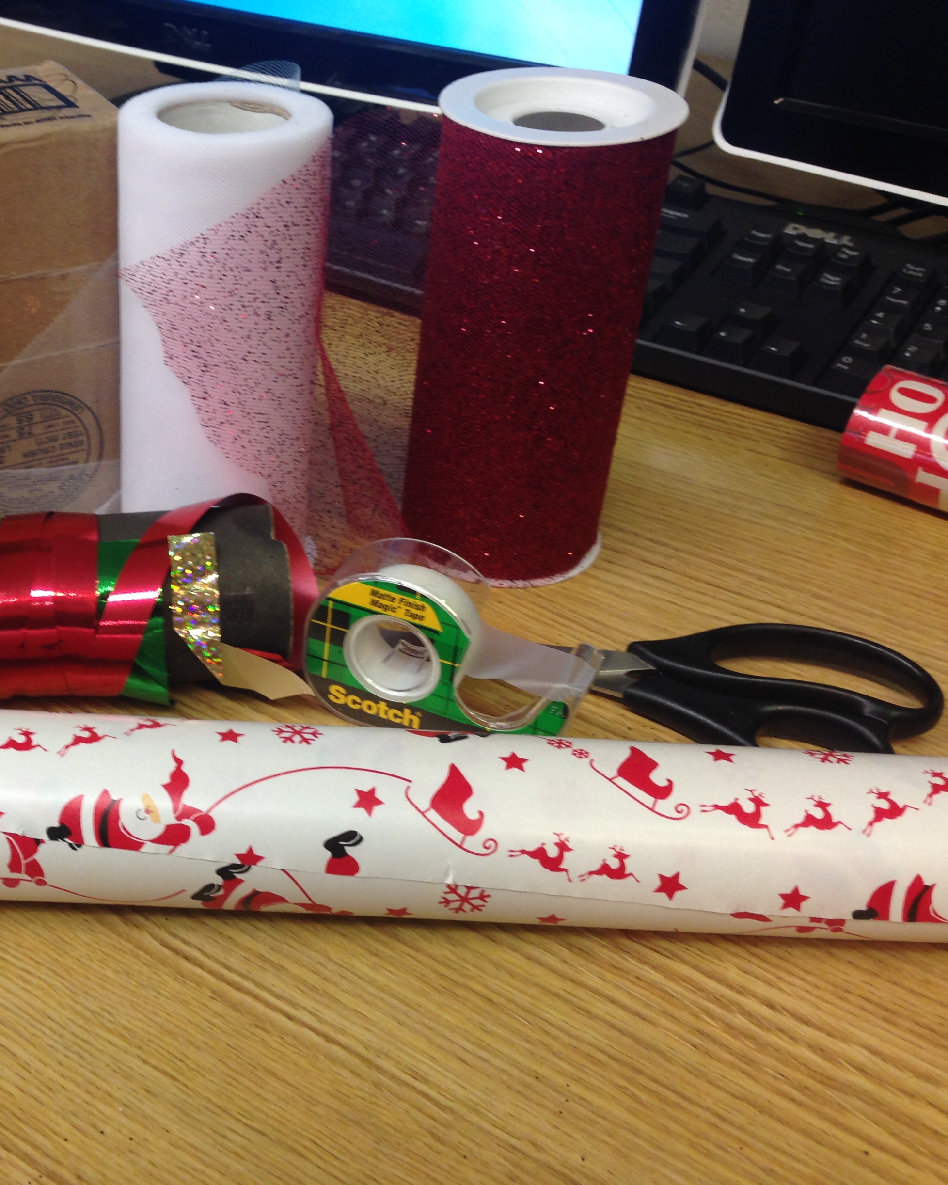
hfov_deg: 33.7
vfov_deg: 42.9
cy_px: 593
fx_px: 1508
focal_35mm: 43
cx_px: 171
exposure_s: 1/20
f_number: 2.4
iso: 64
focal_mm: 4.12
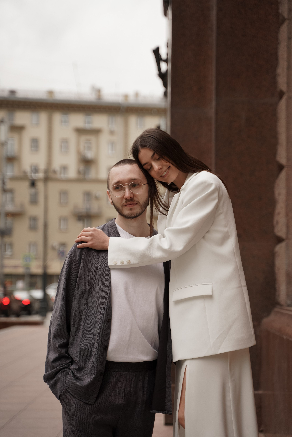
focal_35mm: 75
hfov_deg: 18.2
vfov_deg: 27.0
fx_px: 912
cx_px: 146
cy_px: 218
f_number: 2.8
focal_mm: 75
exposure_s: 1/1000
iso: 160
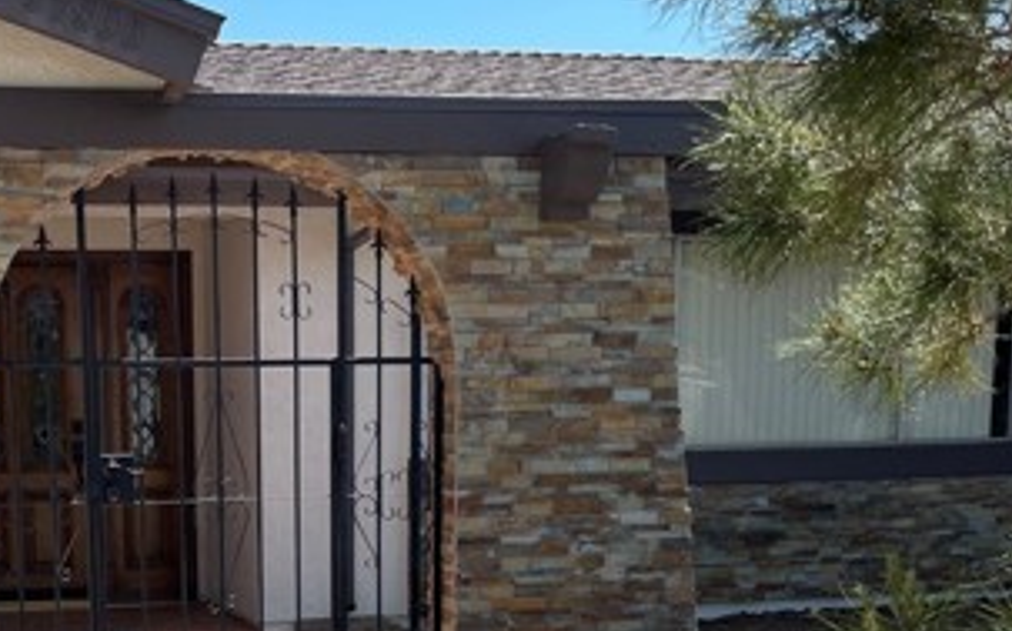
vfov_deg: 22.0
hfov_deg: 35.3
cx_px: 220
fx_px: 1544
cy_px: 668
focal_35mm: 56
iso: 32
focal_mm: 5.1
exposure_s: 1/2717
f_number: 1.6
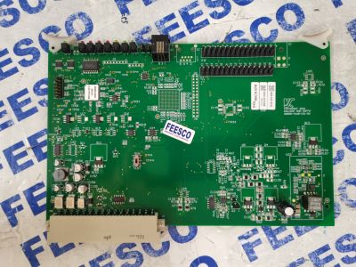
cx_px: 178
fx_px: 267
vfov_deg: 53.1
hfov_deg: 67.3
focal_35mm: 26
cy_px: 134
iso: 500
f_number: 1.8
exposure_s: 1/25.7
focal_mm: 5.58
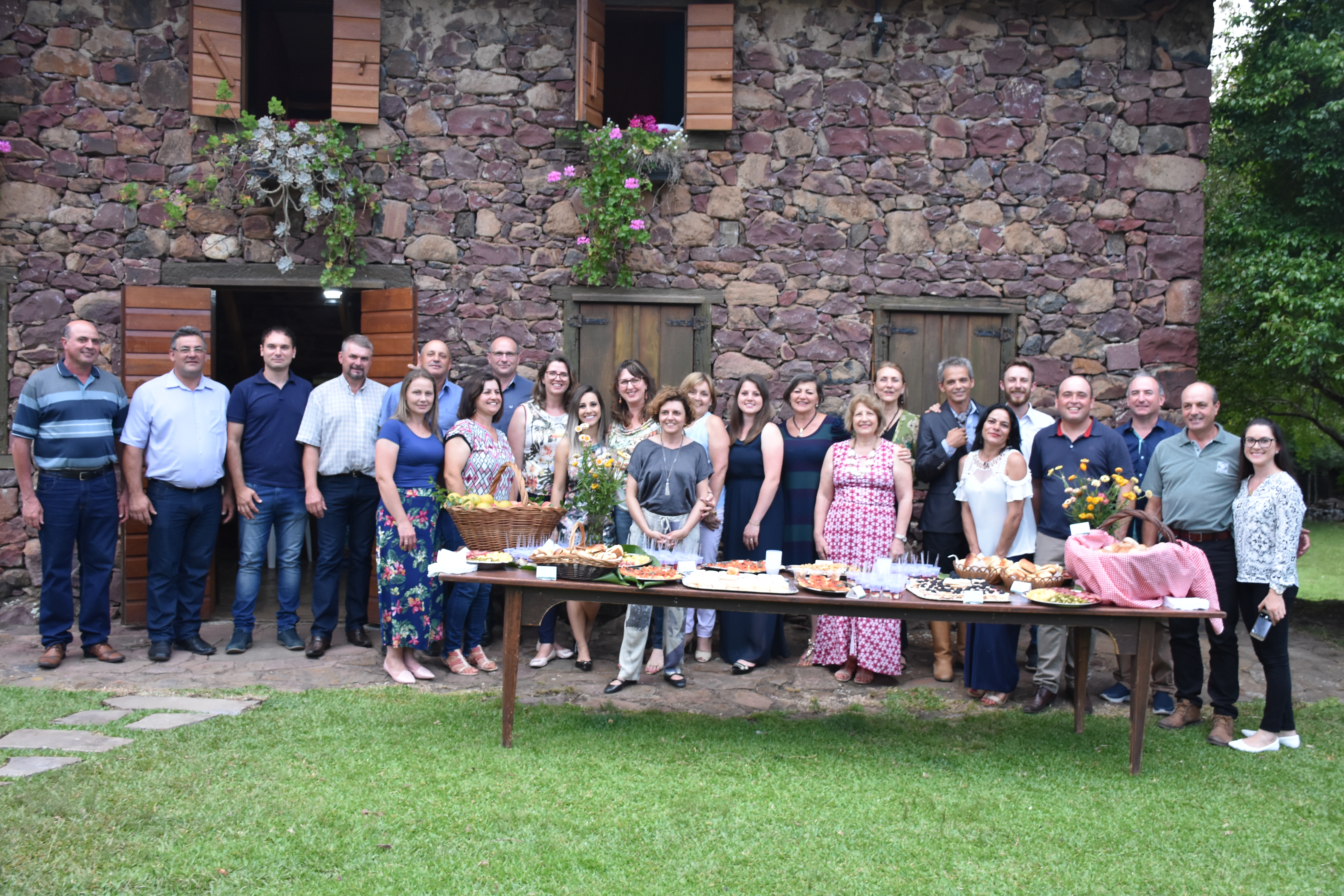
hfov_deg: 53.1
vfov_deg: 36.9
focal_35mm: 36
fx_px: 1344
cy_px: 448
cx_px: 672
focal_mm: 24
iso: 800
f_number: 4.5
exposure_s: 1/80
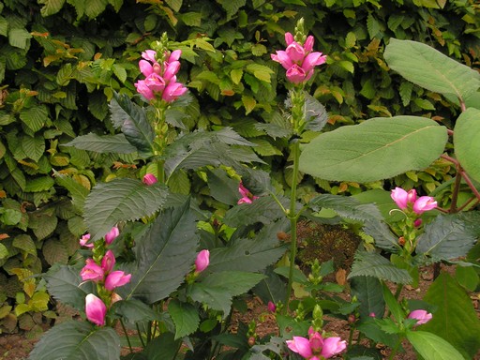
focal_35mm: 55
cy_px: 180
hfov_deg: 34.9
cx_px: 240
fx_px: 763
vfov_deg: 26.6
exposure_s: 1/160
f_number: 3.2
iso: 64
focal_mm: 9.2
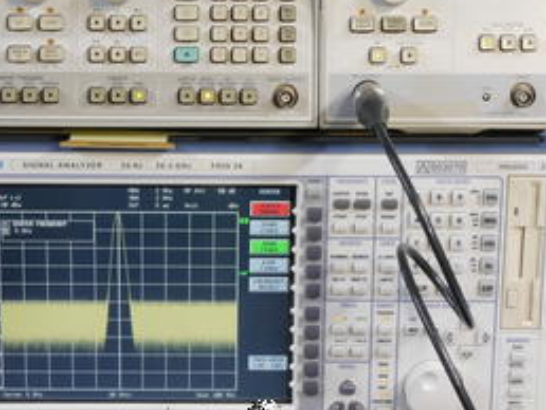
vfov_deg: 12.0
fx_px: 1958
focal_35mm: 124
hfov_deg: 15.9
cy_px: 203
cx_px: 212
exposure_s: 1
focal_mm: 40
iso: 800
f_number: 22
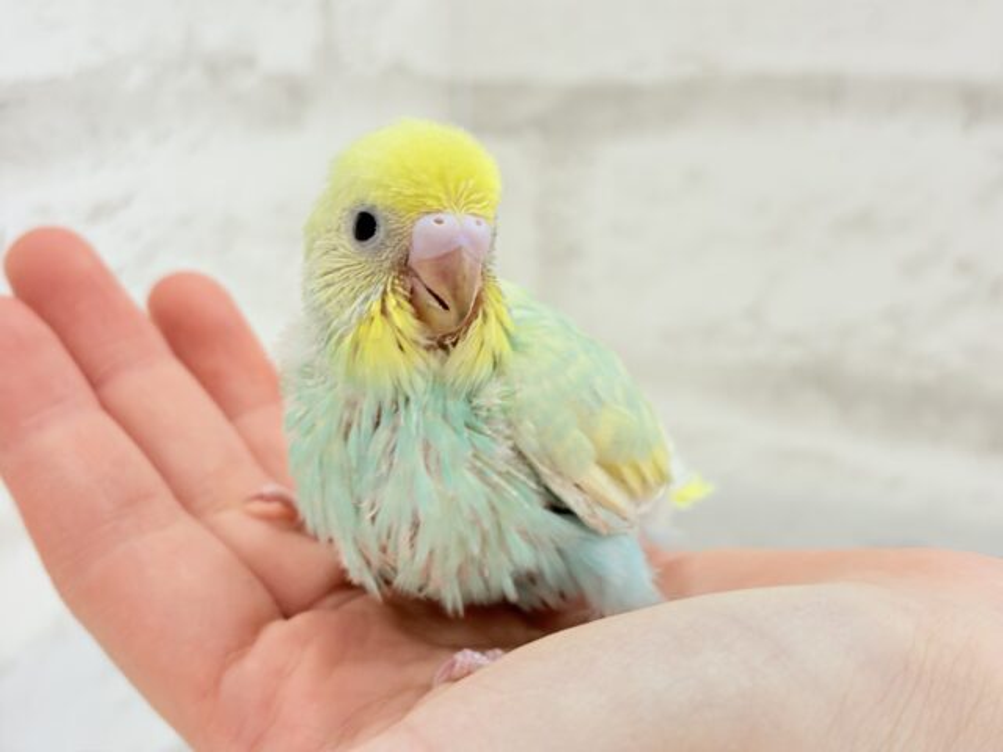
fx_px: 1507
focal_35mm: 52
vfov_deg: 28.0
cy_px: 376
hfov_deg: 36.8
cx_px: 502
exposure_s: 1/50
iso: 40
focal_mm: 5.96
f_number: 1.6
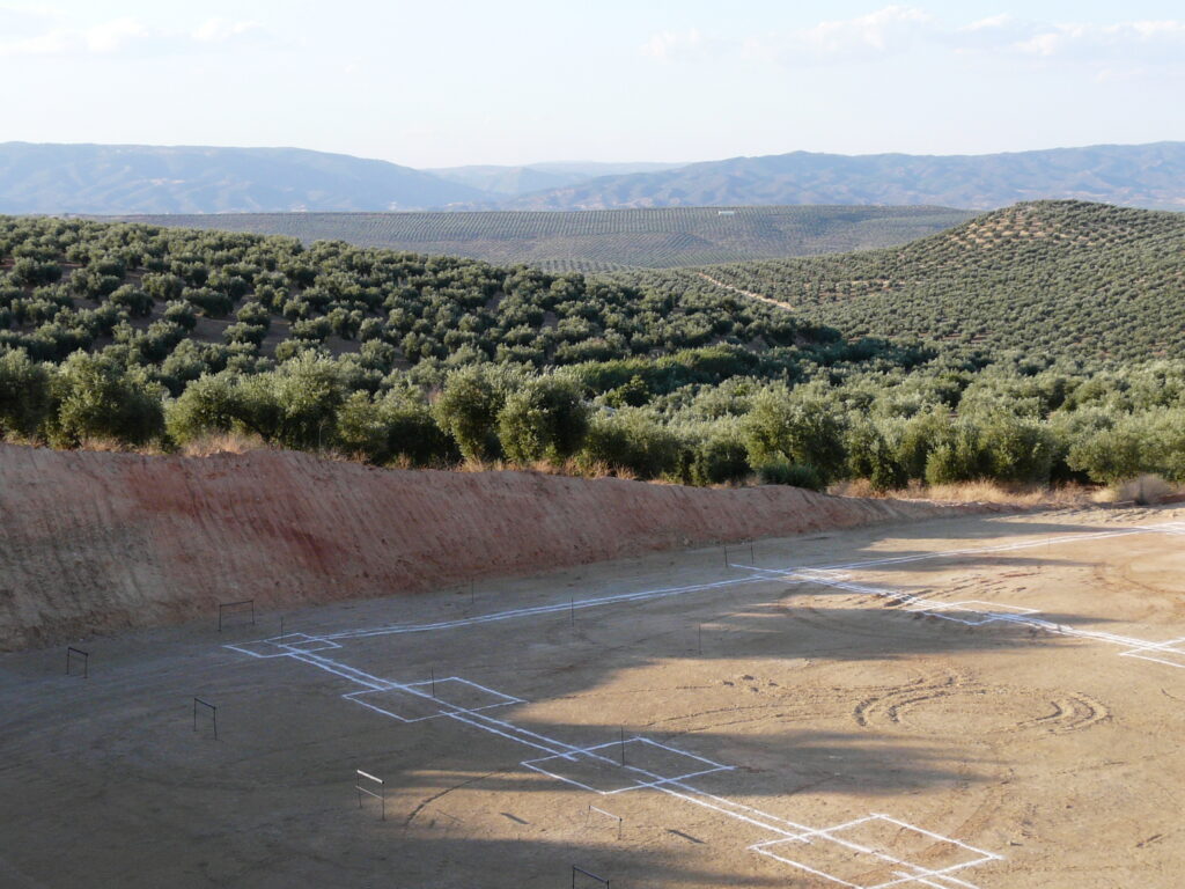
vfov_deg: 22.6
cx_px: 592
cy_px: 444
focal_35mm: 65
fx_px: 2225
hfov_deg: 29.8
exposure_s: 1/250
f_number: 5
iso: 100
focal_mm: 8.3
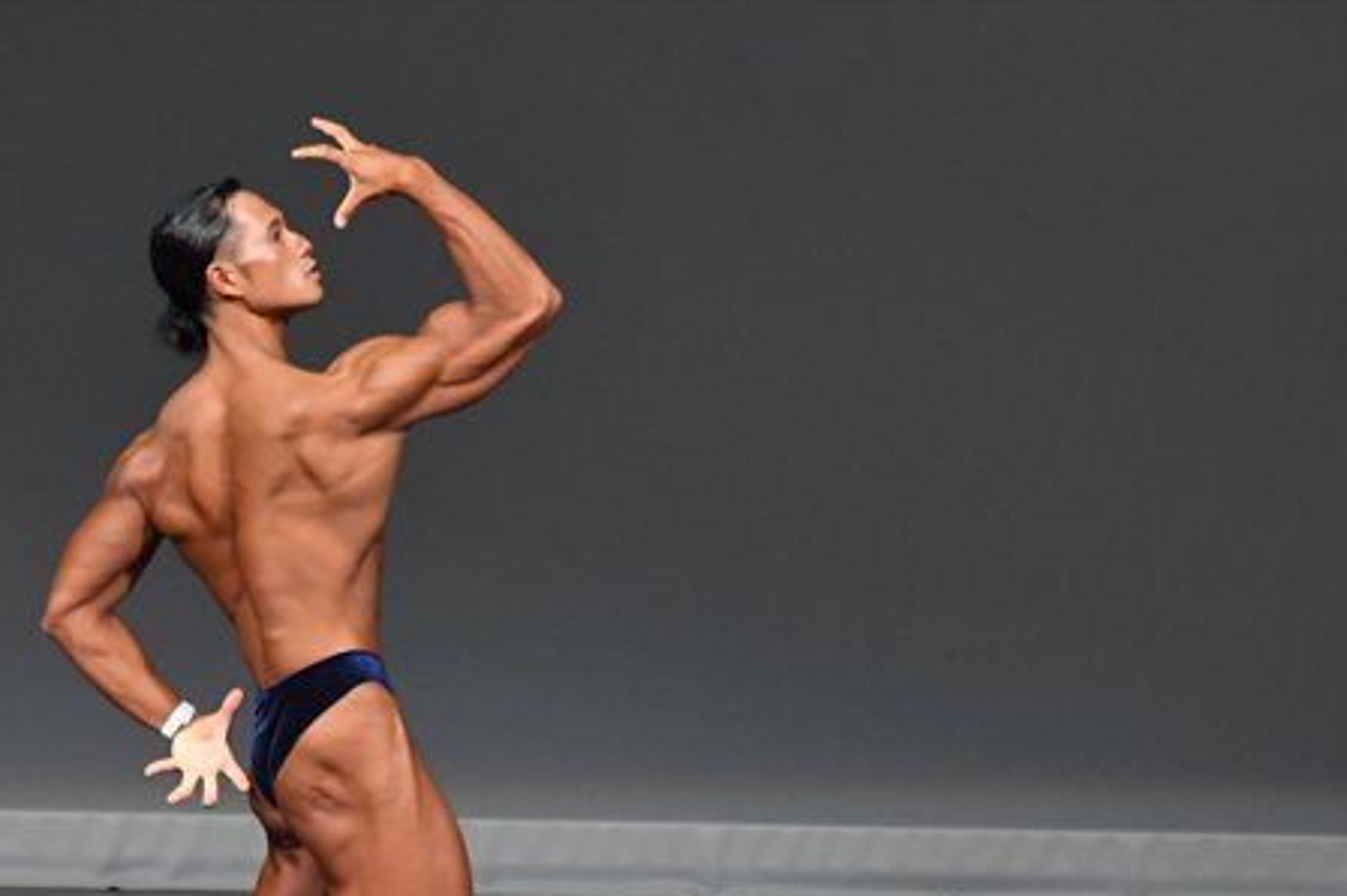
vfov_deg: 2.6
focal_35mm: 519
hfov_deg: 4.0
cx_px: 468
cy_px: 767
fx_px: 19404
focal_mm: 200
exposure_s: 1/400
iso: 4000
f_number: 5.6
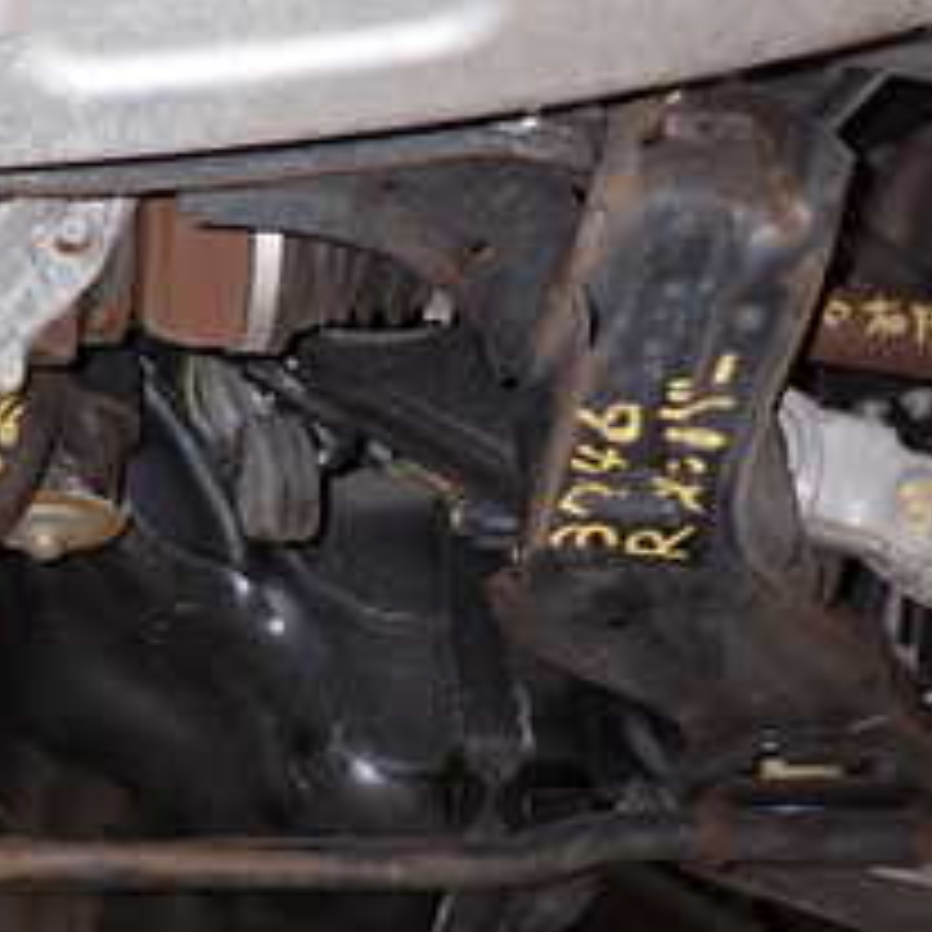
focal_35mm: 77
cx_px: -275
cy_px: 648
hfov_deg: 20.5
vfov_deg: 22.3
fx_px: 2345
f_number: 2.3
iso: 200
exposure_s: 1/30
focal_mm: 5.4
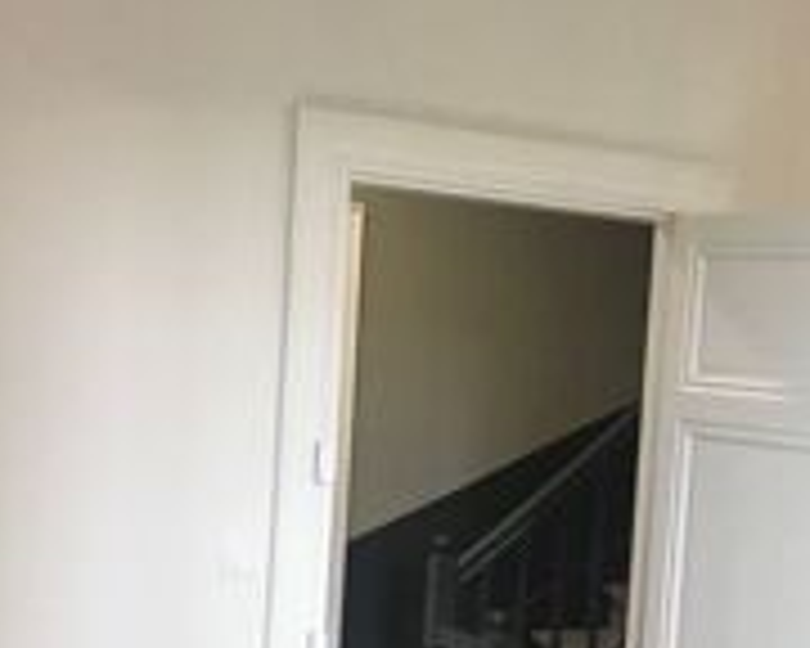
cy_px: 508
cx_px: 639
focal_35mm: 73
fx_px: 1750
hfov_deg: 25.6
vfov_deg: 20.8
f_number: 1.8
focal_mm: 3.99
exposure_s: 1/33
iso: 32
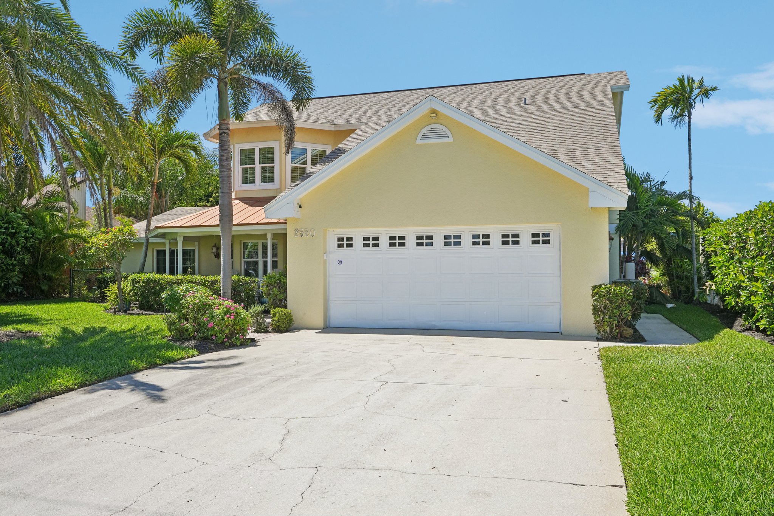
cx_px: 387
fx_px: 623
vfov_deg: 45.0
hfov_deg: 63.7
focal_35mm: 29
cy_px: 258
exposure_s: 1/1250
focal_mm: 29
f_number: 8
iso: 400
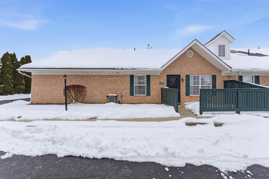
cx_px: 134
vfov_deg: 81.2
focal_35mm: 14
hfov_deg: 104.2
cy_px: 90
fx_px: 105
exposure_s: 1/3200
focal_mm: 14
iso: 250
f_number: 8
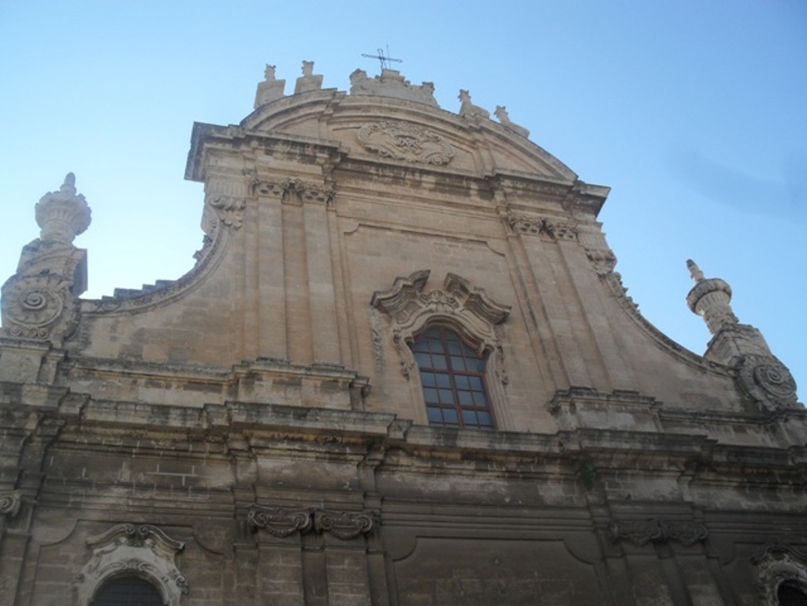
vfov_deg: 40.7
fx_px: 816
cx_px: 404
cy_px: 303
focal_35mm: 35
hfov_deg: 52.6
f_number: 8.4
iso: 100
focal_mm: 6.3
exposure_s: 1/125
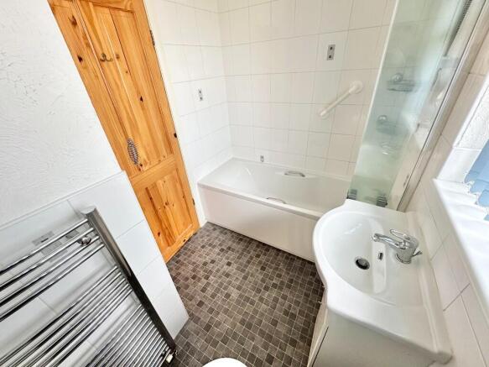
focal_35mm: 14
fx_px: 198
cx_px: 244
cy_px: 184
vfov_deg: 85.7
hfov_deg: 102.1
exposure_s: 1/81
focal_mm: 2.22
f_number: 2.2
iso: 320
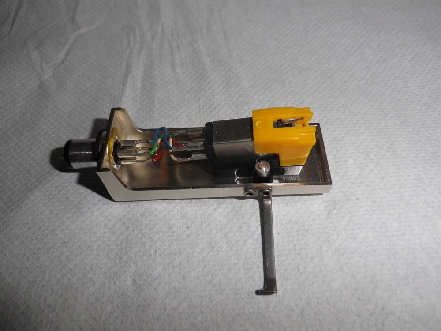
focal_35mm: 29
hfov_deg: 61.7
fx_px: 369
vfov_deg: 48.2
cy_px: 166
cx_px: 220
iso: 200
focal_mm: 5.2
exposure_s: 1/50
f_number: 7.4
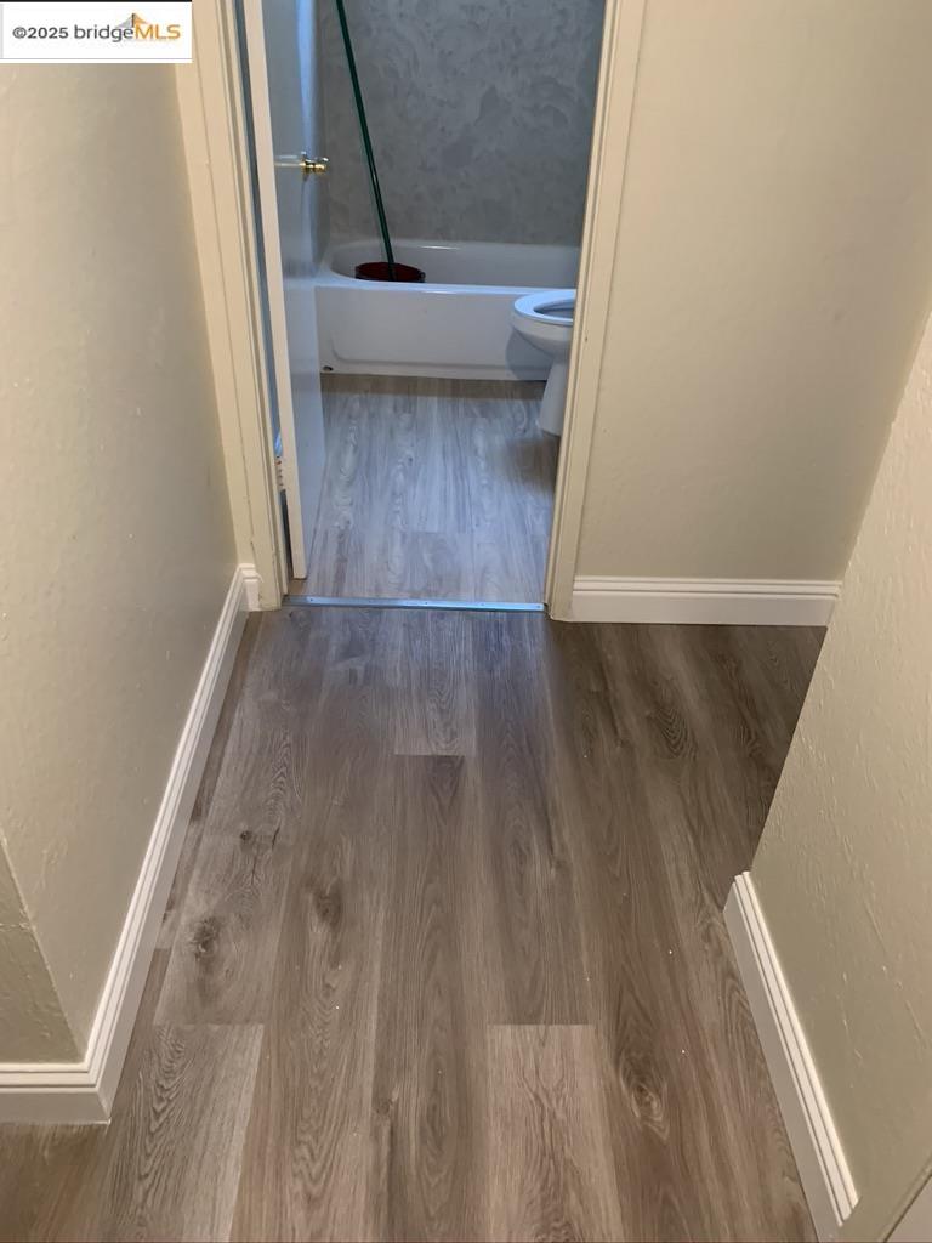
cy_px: 622
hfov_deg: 53.1
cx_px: 466
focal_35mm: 26
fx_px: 933
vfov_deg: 67.3
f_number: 1.8
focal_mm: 4.25
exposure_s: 1/40
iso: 250
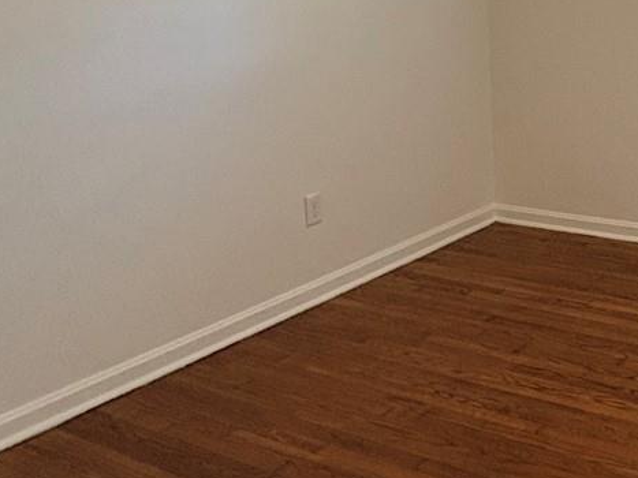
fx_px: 884
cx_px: 626
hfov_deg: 36.1
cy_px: 82
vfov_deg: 29.4
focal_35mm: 48
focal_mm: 2.22
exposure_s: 1/120
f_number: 2.2
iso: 400
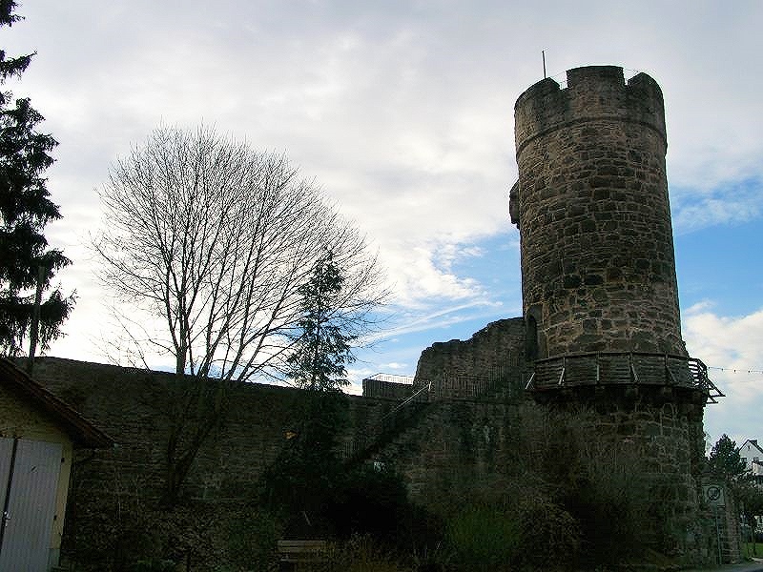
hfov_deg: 54.0
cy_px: 286
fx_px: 749
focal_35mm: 34
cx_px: 382
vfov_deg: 41.8
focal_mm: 7.13
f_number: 4
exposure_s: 1/894
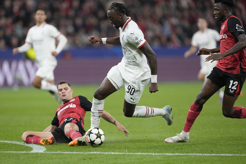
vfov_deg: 3.4
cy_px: 82
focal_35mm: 400
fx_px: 2734
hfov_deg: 5.2
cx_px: 123
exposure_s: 1/2000
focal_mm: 400
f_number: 3.2
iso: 3200
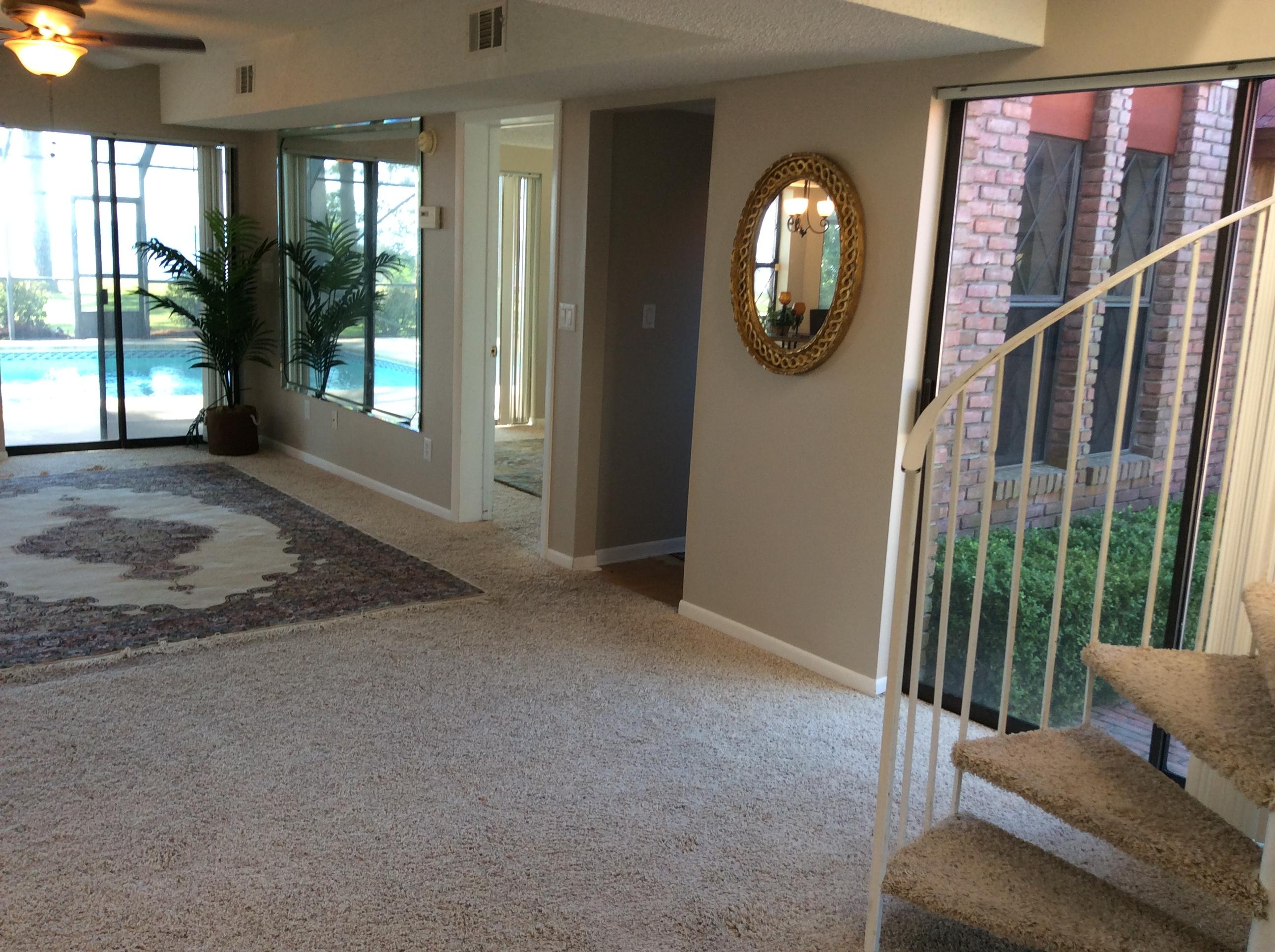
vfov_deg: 44.1
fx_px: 1177
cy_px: 476
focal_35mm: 32
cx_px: 638
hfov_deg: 56.9
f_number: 2.4
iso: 32
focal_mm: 3.3
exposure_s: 1/30
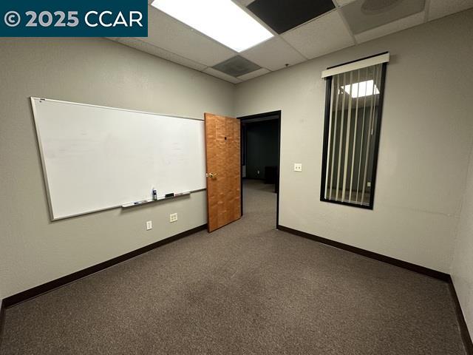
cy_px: 178
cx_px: 236
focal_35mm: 14
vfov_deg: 85.7
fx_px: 191
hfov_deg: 102.1
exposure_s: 1/60
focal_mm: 2.22
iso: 160
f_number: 2.2
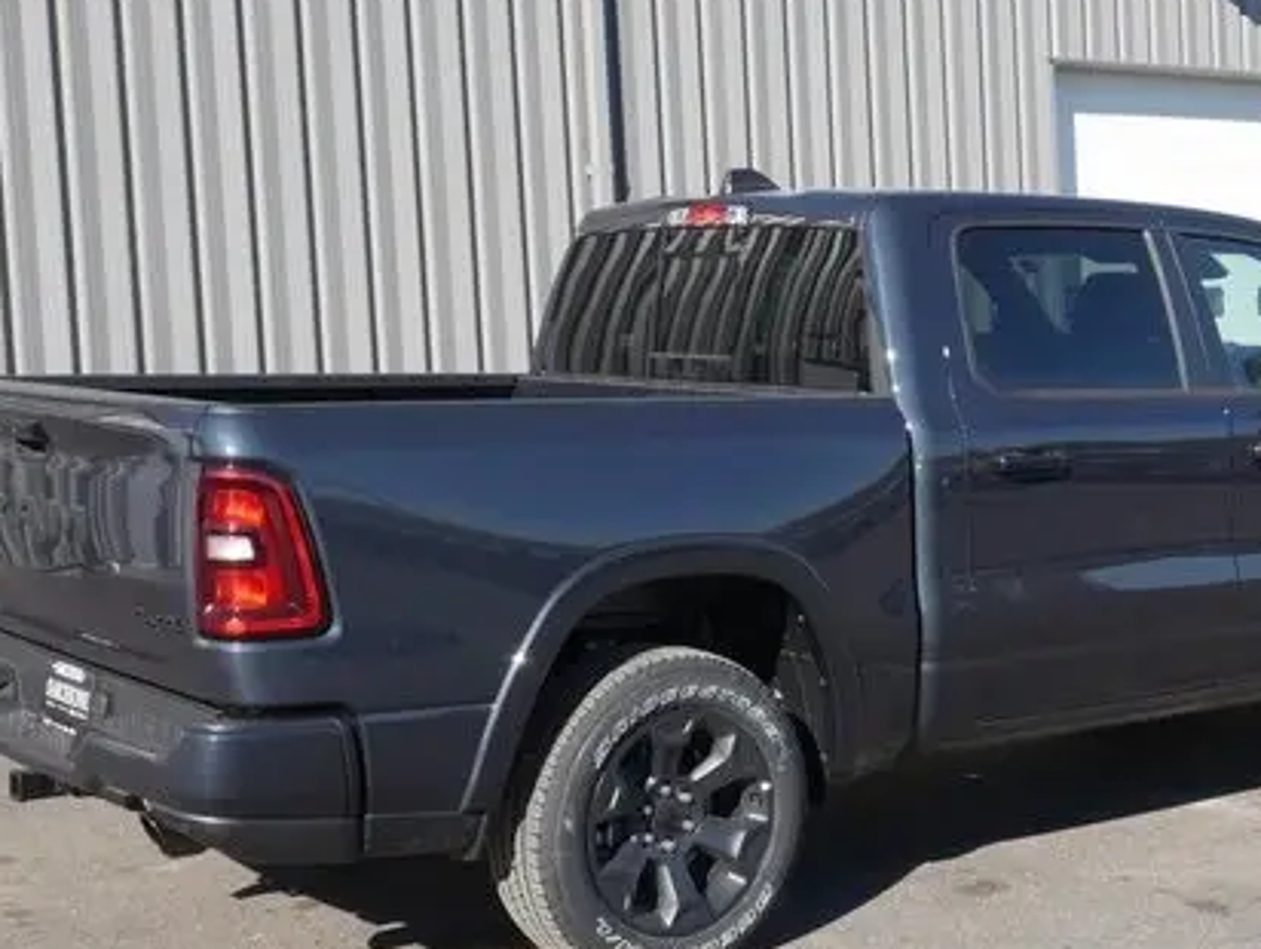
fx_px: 2152
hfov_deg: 32.5
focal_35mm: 59
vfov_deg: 24.9
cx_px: 780
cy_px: 519
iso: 200
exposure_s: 1/160
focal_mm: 19
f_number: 10
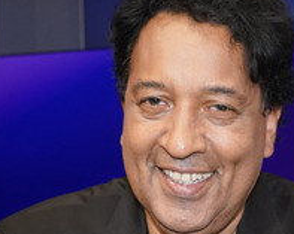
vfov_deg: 17.8
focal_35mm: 86
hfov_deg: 22.2
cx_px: 199
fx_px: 747
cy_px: 158
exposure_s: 1/160
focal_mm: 40
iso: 2000
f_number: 5
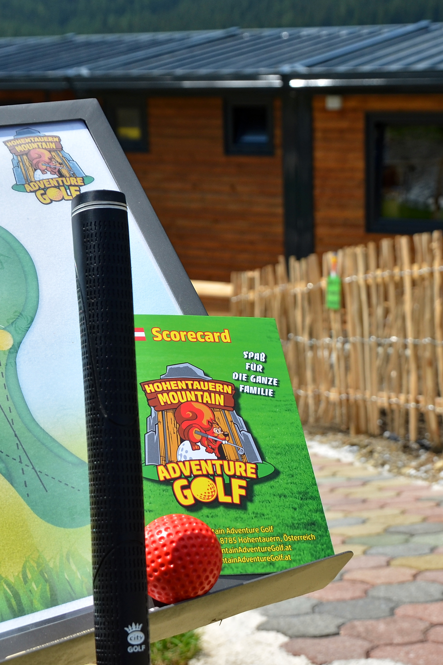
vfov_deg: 28.4
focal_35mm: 71
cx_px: 254
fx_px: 1311
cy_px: 365
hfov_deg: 19.2
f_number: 8
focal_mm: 26
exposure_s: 1/500
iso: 160
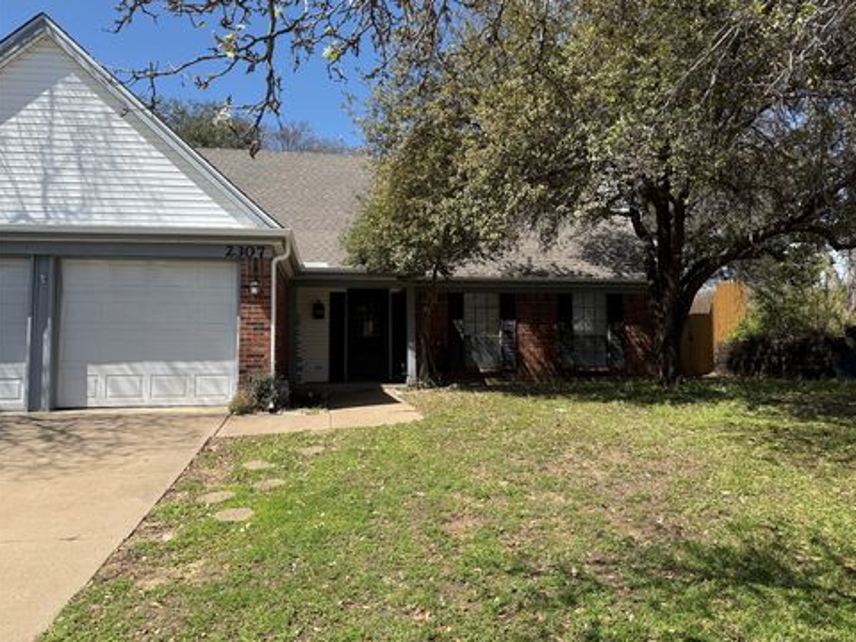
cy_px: 309
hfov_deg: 69.4
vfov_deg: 54.9
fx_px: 618
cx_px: 440
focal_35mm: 25
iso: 80
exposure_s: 1/2801
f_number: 1.78
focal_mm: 6.76
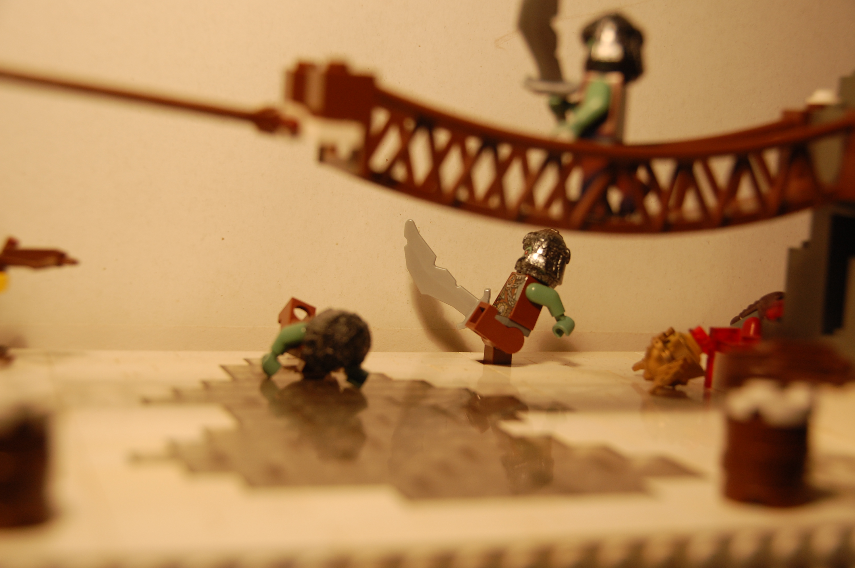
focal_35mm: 54
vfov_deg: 25.0
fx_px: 1281
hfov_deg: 36.9
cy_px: 284
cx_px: 428
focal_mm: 36
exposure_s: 1/100
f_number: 5
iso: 400
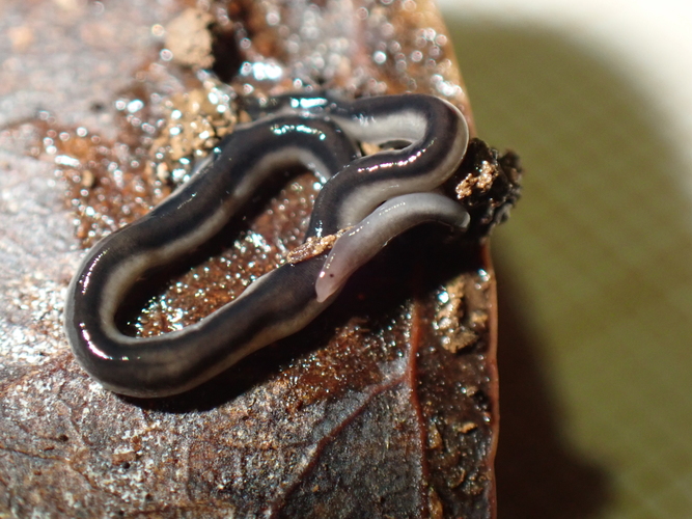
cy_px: 260
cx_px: 346
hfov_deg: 19.6
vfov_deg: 14.8
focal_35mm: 100
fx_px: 1999
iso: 800
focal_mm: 18
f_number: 14
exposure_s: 1/100
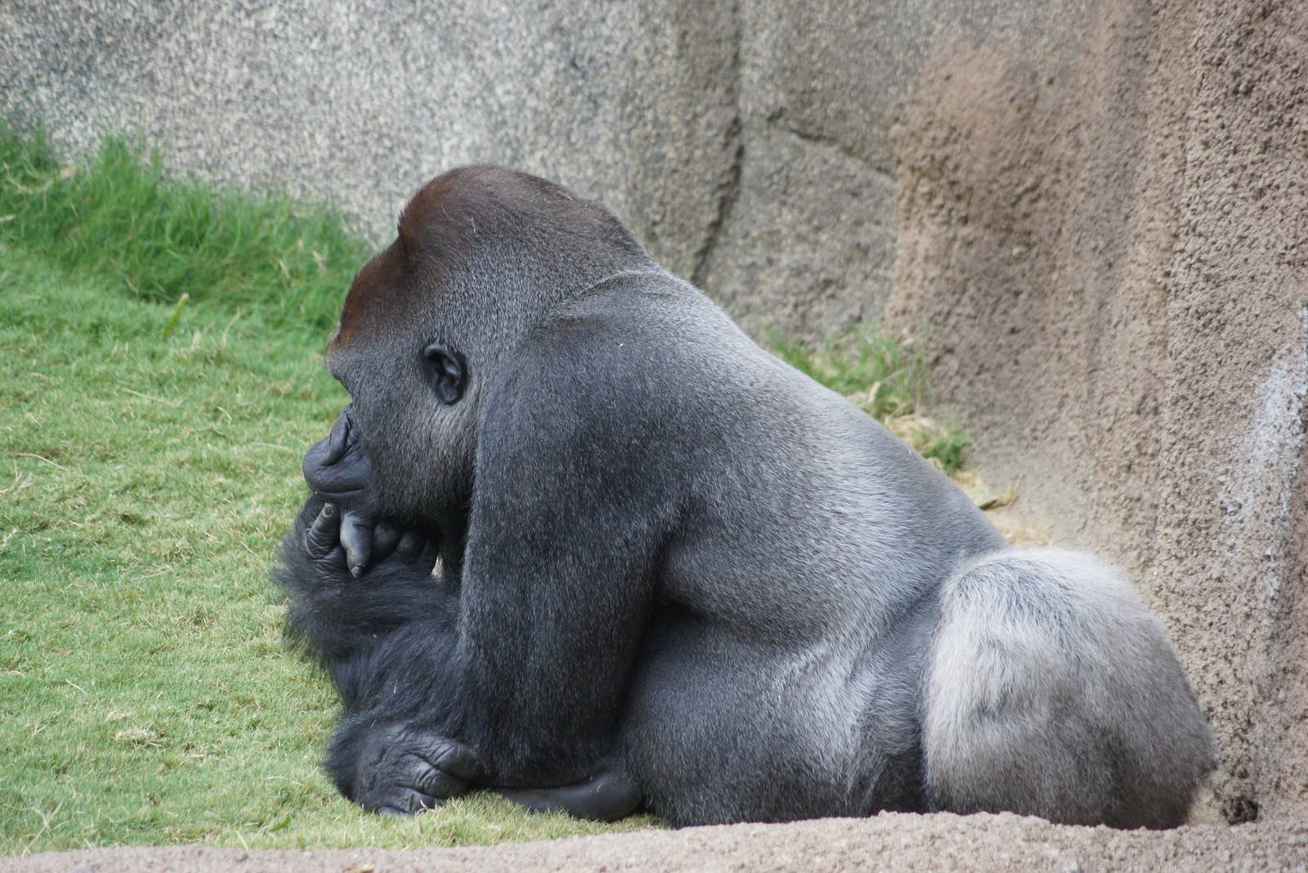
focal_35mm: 202
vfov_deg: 6.8
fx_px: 7358
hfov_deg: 10.2
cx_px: 654
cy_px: 436
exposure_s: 1/500
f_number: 4.5
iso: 800
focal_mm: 135
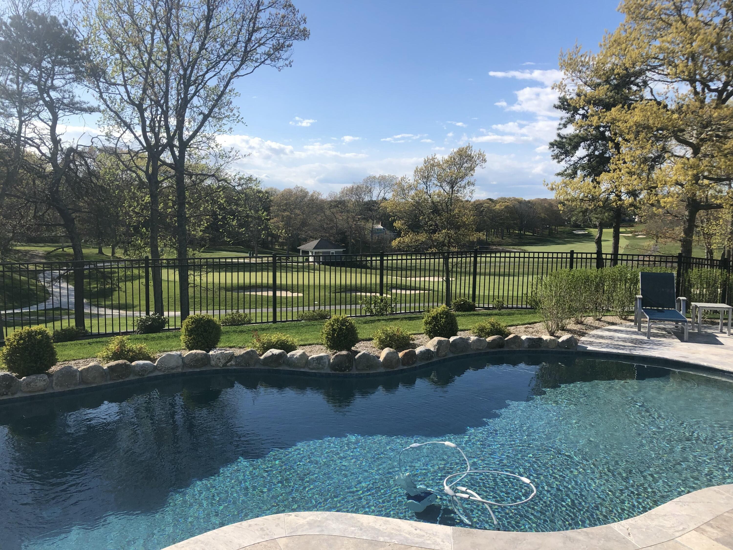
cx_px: 366
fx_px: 593
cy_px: 275
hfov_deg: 63.4
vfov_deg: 49.7
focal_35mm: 28
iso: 20
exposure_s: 1/1946
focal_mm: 3.99
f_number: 1.8
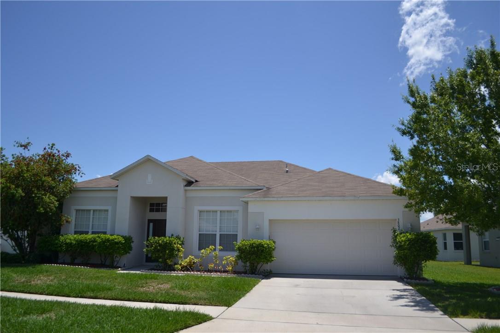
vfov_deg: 47.9
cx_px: 250
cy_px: 166
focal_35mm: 27
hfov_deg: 67.4
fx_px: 375
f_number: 3.5
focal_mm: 18
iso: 100
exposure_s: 1/1600
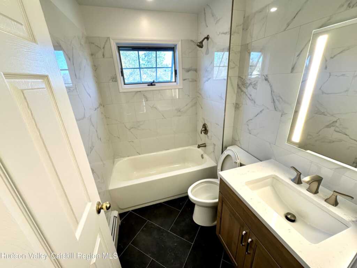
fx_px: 144
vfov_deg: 85.7
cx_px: 178
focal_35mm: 14
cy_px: 134
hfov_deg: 102.1
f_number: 2.2
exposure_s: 1/120
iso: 100
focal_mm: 2.22
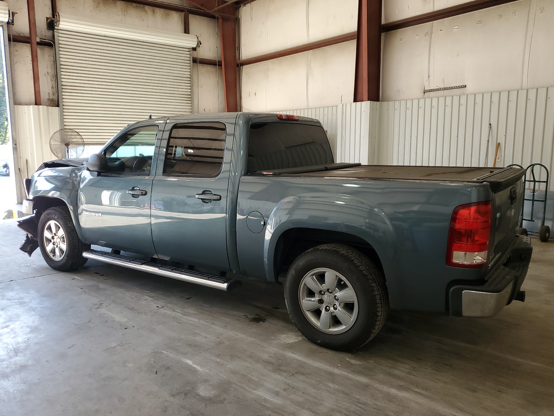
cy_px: 215
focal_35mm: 27
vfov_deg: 51.4
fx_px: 432
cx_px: 275
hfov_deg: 65.3
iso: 76
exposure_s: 1/120
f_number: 1.5
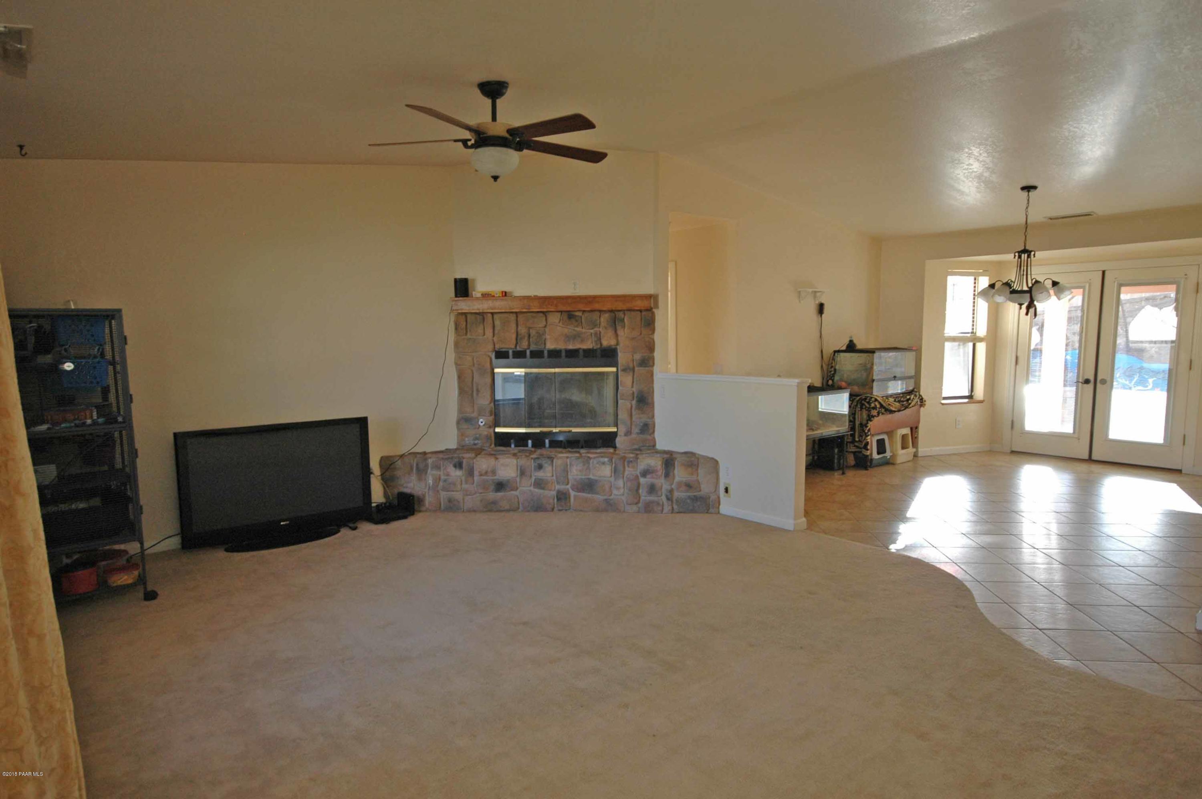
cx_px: 601
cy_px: 400
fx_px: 700
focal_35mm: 21
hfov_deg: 81.3
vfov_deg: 59.4
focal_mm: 14
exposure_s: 1/80
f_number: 5
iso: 400
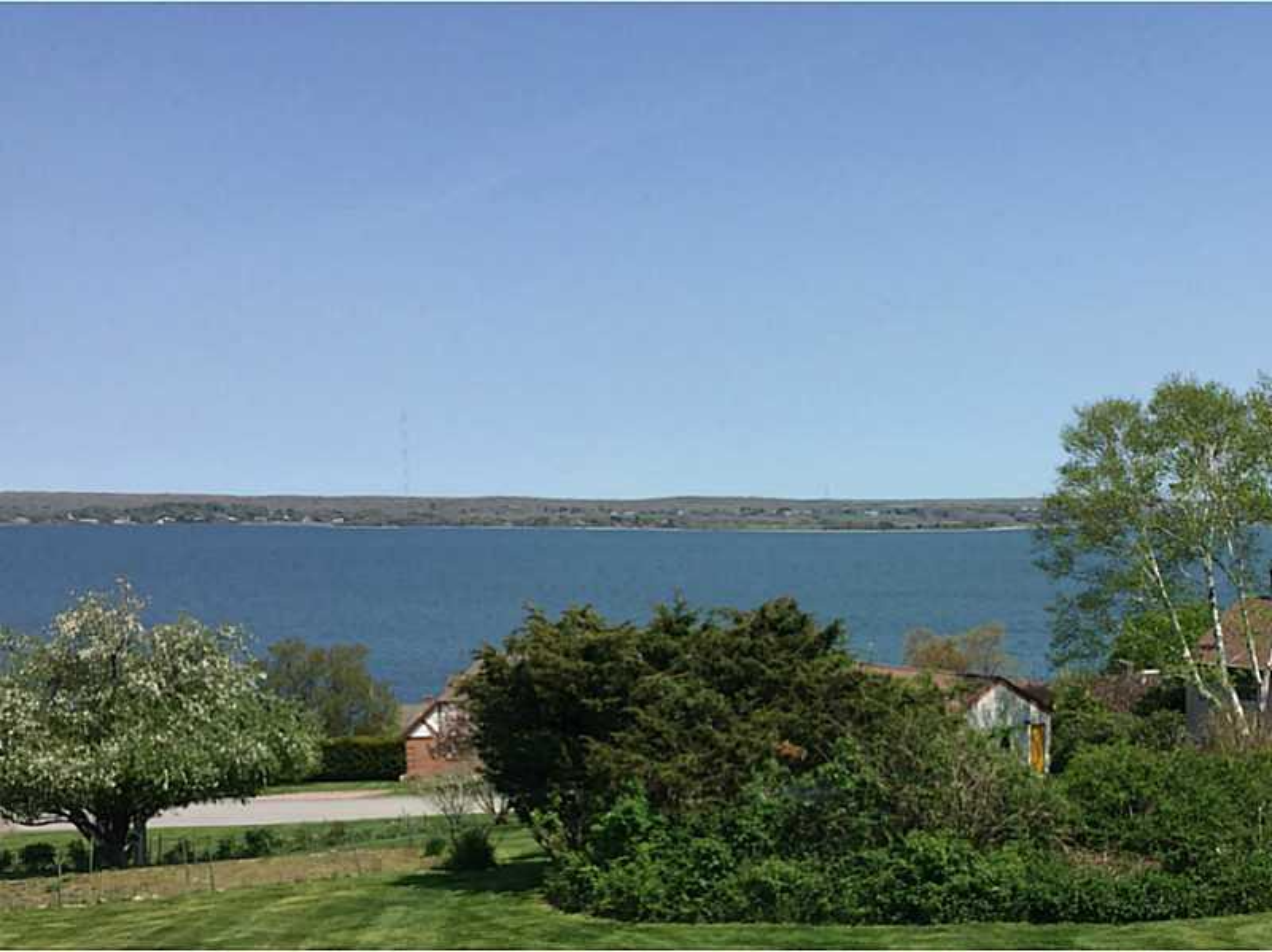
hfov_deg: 61.7
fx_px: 1065
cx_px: 636
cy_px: 476
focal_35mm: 29
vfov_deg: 48.2
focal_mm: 4.15
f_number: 2.2
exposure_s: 1/1980
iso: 32
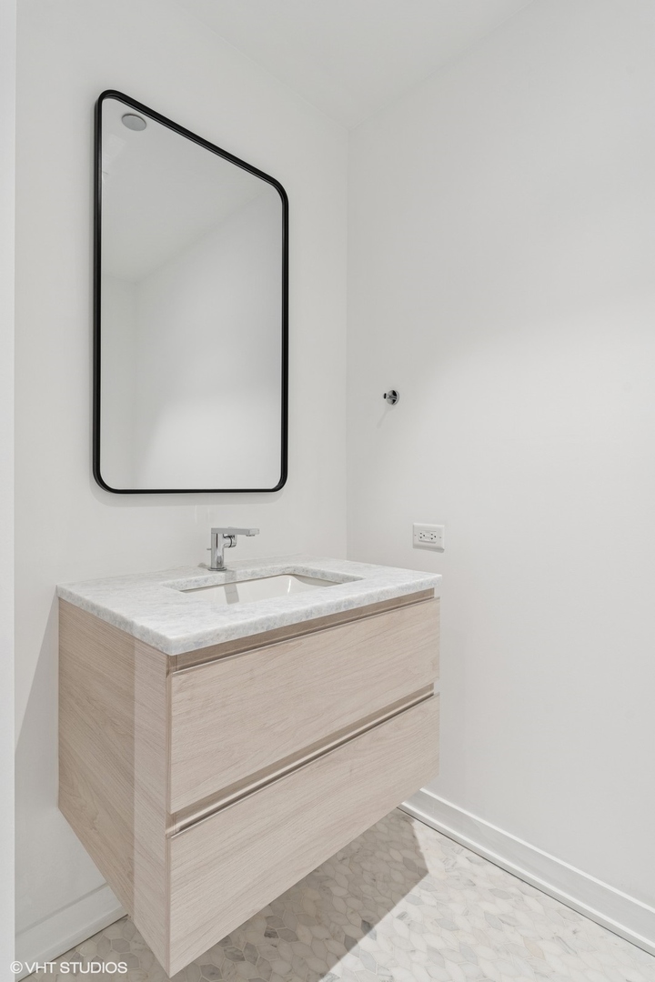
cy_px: 491
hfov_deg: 70.4
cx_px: 328
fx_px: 464
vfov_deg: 93.3
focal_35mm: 17
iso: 320
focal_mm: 17
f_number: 8
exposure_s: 1/30
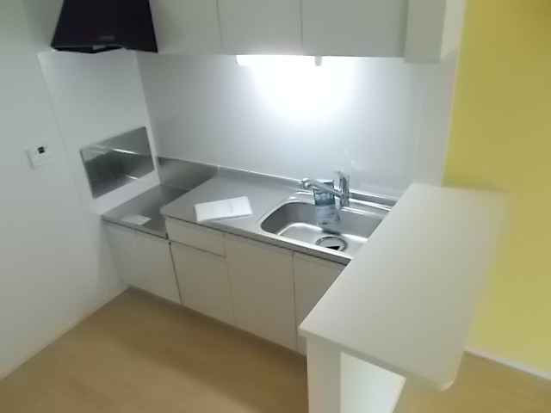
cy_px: 206
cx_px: 276
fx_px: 414
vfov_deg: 53.1
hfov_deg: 67.3
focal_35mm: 26
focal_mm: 4.6
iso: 800
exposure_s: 1/60
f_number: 3.2
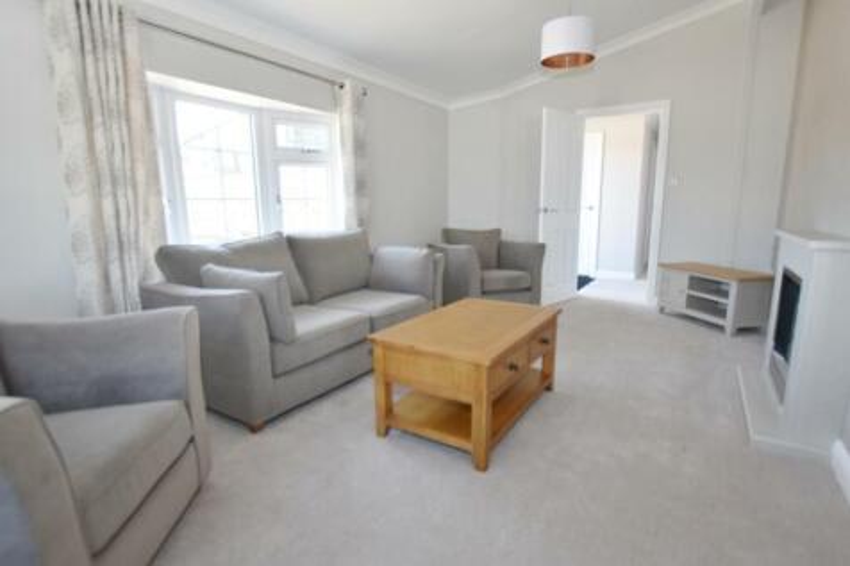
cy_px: 283
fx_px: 425
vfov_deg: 67.3
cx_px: 425
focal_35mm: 18
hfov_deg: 90.0
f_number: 3.5
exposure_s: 1/250
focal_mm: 12
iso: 640
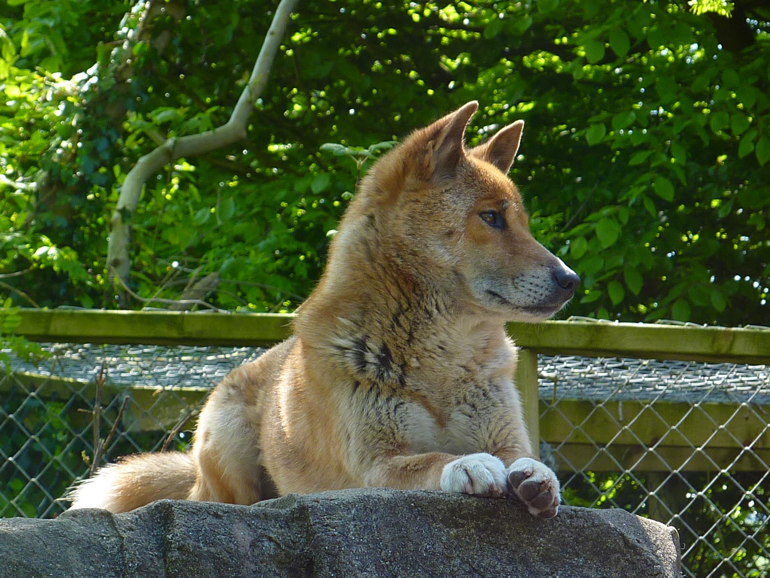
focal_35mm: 200
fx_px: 4449
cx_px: 385
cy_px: 289
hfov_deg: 9.9
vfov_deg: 7.4
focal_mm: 18.2
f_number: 4.4
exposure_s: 1/80
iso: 80
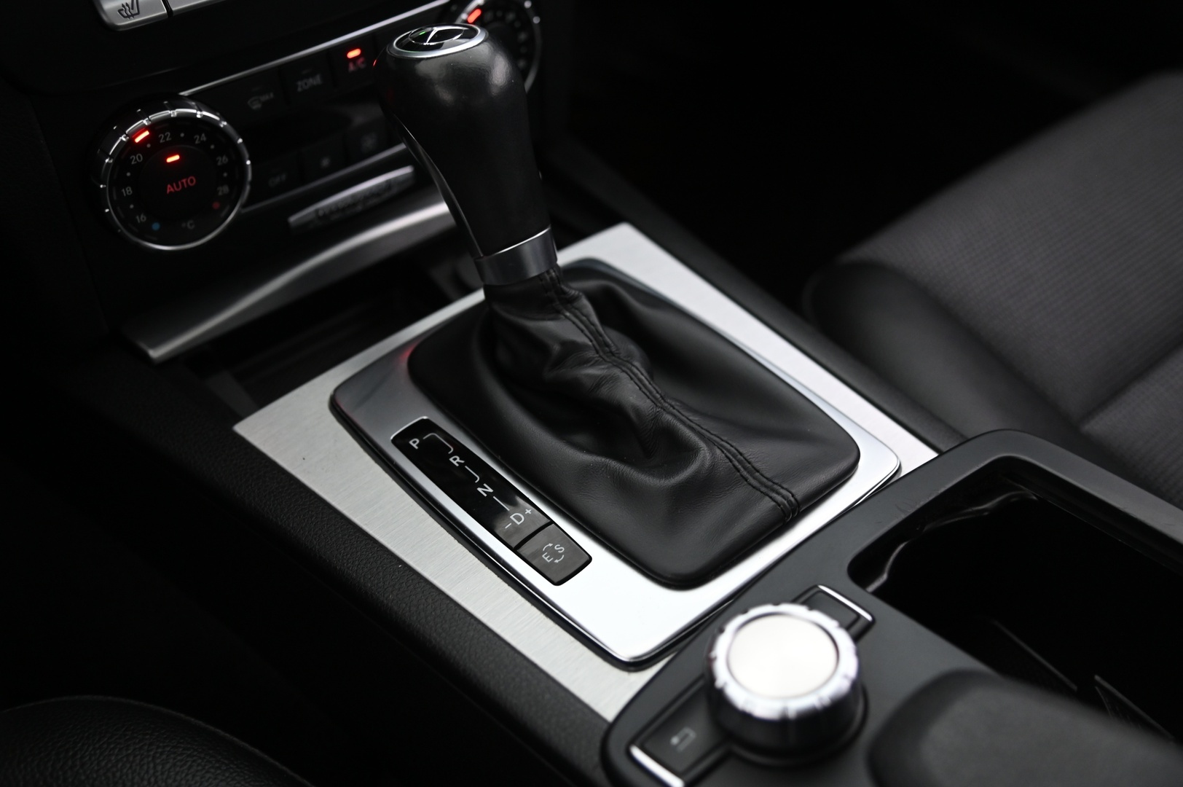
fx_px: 1445
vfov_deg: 30.5
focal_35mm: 44
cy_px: 394
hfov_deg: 44.5
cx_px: 592
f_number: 4
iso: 2000
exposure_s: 1/20
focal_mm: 44
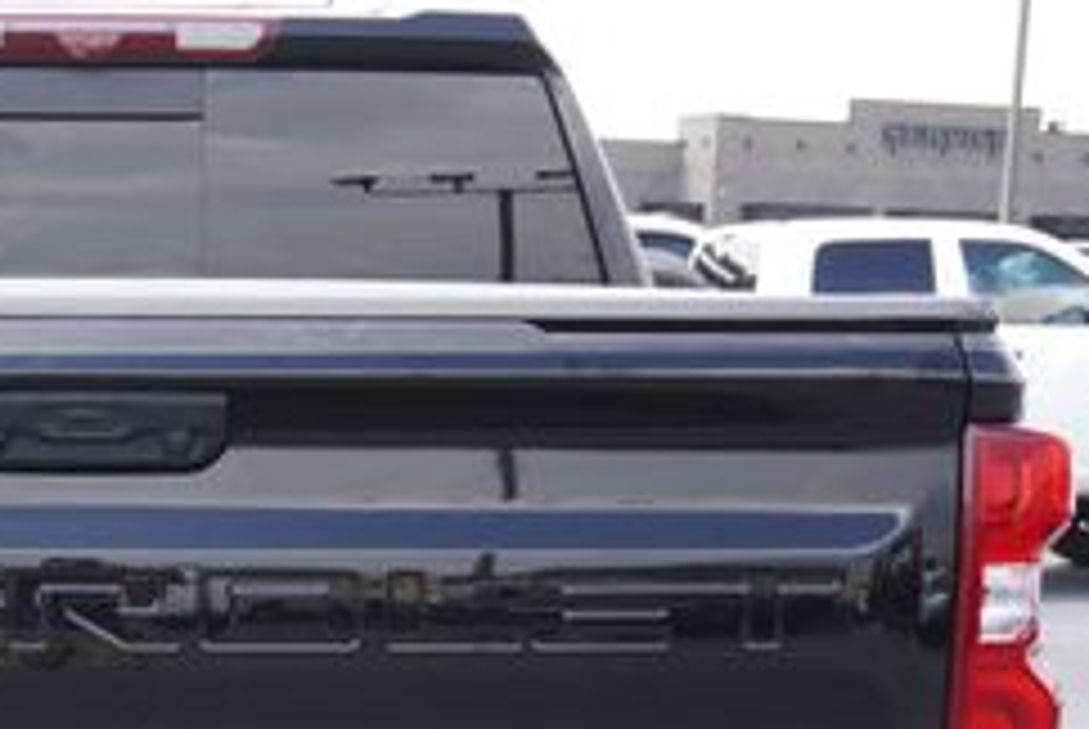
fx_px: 2766
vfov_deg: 14.6
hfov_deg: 21.6
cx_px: 40
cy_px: 842
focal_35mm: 91
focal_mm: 23
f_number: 5.6
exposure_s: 1/125
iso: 100
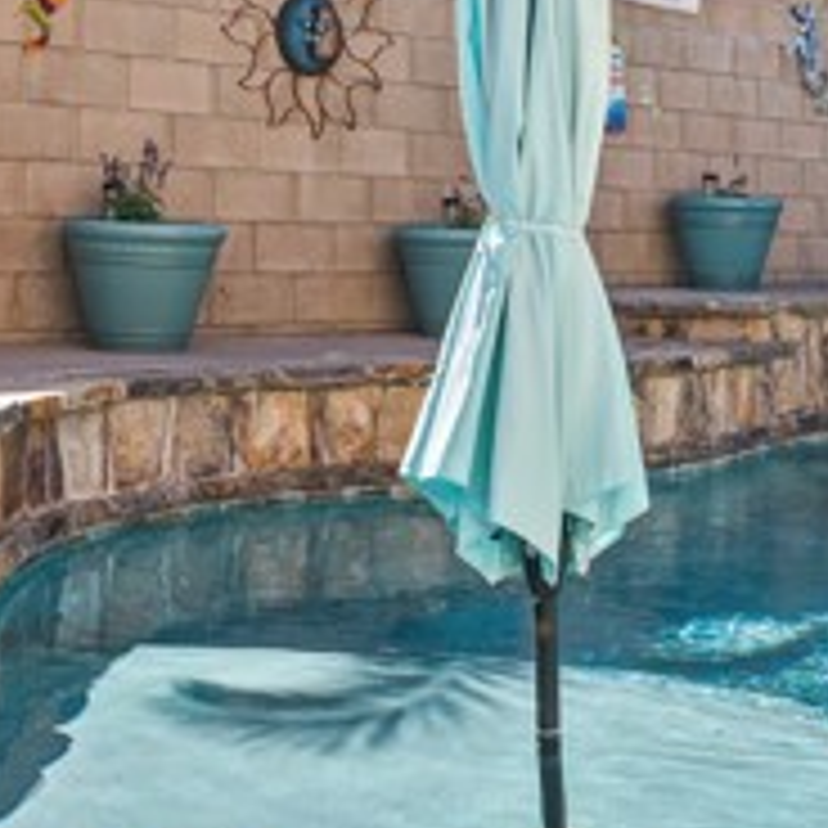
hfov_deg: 23.7
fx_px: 1921
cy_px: 205
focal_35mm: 71
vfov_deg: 24.1
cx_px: 734
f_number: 9
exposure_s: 1/80
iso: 250
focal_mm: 24
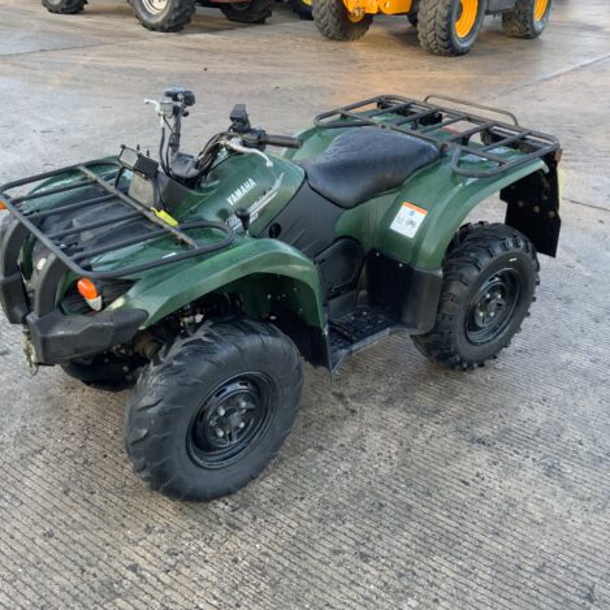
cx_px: 291
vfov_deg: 47.2
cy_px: 302
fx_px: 698
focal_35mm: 35
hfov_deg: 47.2
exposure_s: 1/122
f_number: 1.8
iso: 50
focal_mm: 3
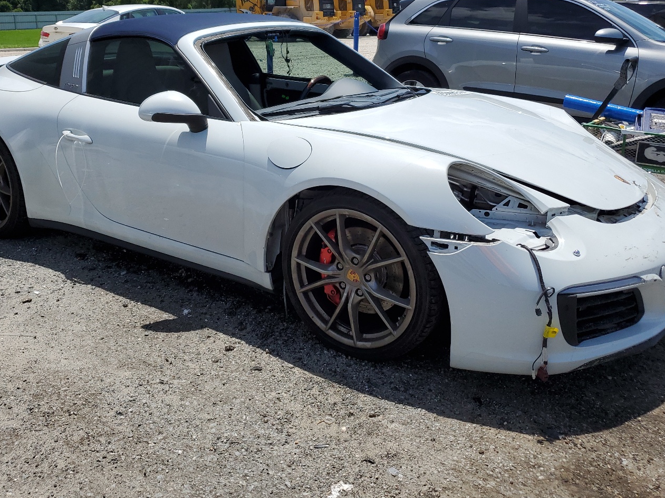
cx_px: 299
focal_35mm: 33
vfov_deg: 42.6
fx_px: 634
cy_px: 185
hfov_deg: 55.3
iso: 50
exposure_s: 1/10000
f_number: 1.5
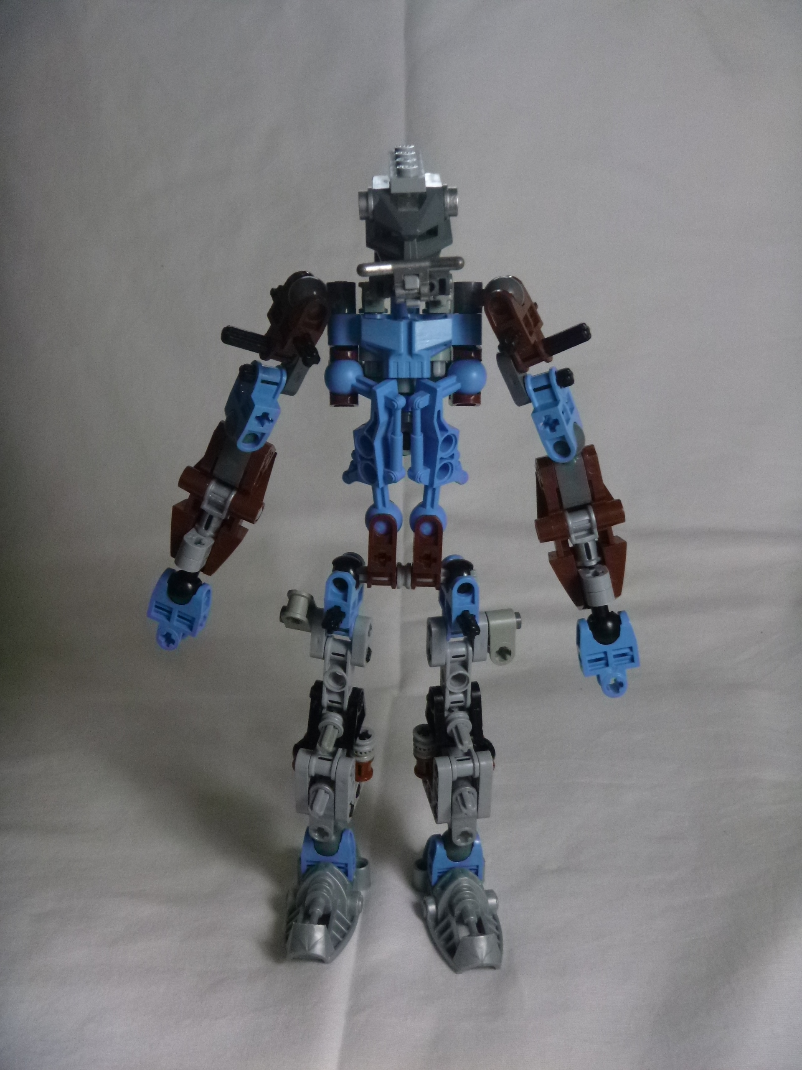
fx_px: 1174
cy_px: 535
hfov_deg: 37.7
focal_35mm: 38
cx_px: 401
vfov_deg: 49.0
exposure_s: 1/8
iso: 400
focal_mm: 6.8
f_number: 4.5
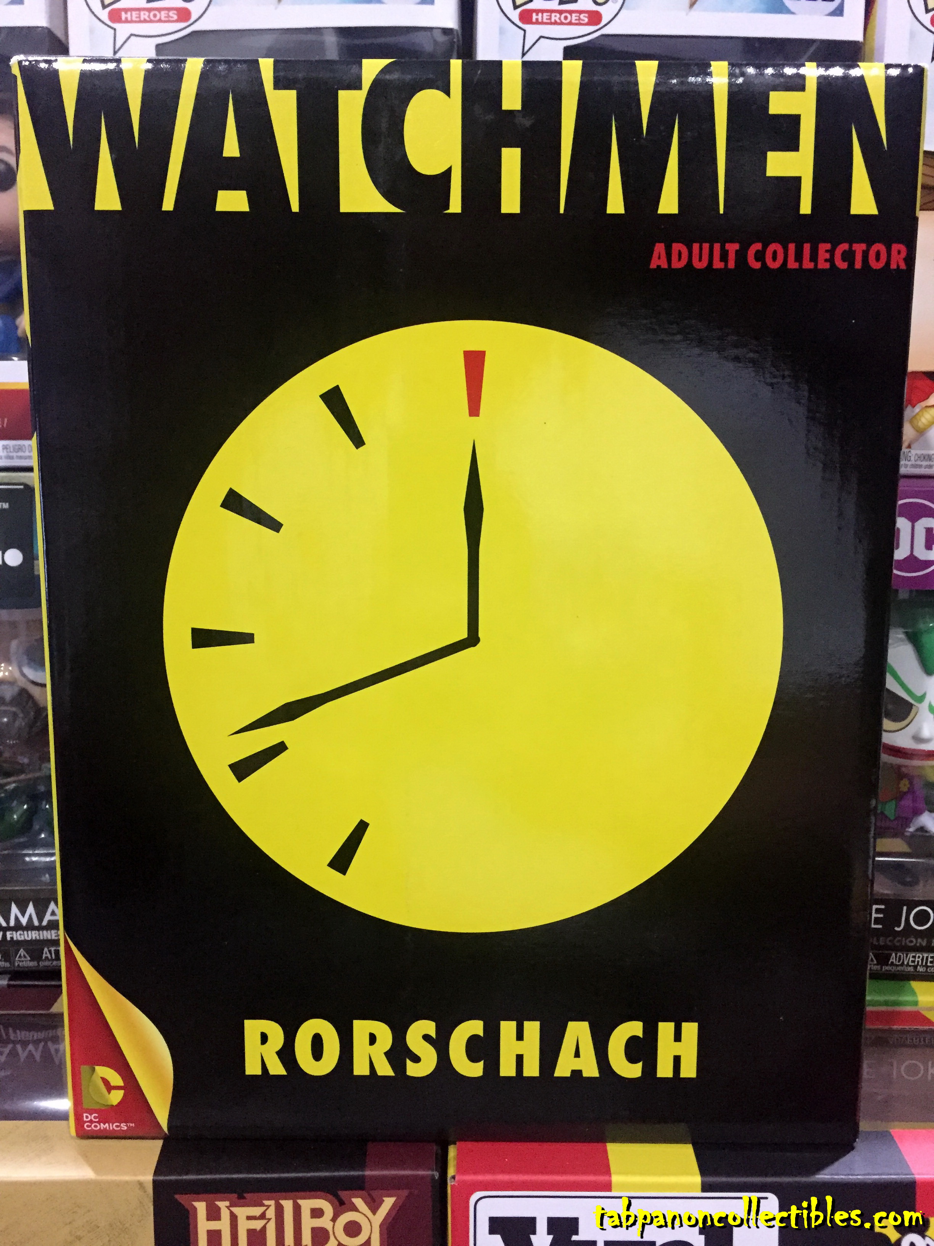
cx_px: 467
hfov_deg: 48.2
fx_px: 1043
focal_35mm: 29
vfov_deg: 61.7
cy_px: 623
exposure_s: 1/17
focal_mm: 4.15
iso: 400
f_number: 2.2
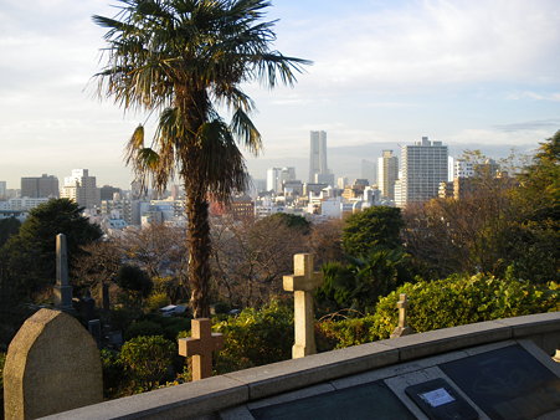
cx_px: 280
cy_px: 210
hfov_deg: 51.4
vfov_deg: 39.6
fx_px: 582
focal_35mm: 36
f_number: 3.5
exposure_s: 1/125
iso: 64
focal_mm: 6.3
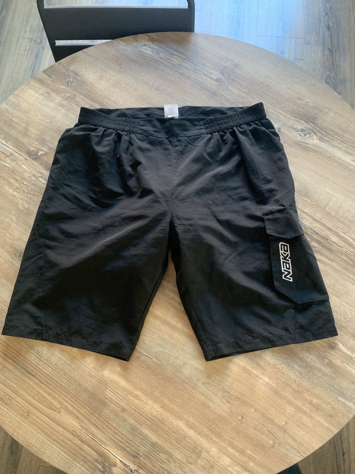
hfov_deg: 53.1
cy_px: 237
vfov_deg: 67.3
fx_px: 356
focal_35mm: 26
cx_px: 178
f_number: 1.8
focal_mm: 4.25
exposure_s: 1/60
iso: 320
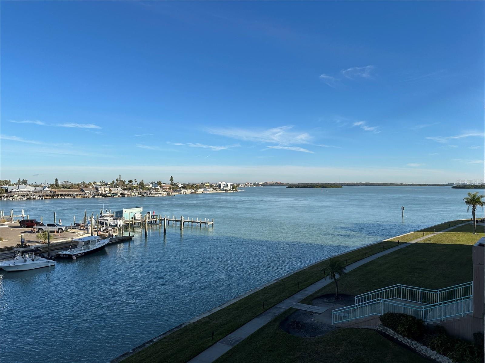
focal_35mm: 24
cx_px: 242
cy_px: 182
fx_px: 336
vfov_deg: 56.8
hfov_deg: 71.6
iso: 80
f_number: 1.78
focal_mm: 6.86
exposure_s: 1/5263
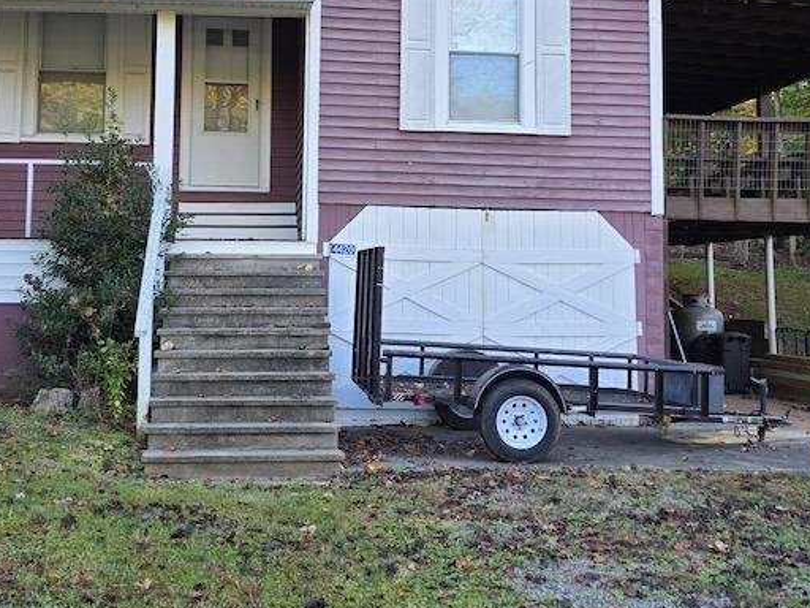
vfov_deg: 31.0
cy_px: 162
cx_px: 346
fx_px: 1076
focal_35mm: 46
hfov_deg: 41.1
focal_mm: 6.3
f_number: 1.7
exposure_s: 1/180
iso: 50
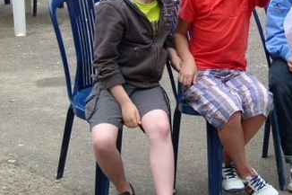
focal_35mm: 134
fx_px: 1086
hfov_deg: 15.2
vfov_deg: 10.2
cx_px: 226
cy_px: 39
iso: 100
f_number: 3.3
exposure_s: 1/80
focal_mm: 12.6
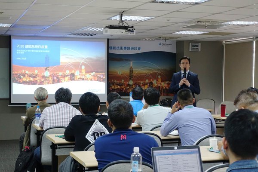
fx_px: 502
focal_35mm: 70
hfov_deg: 28.8
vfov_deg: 19.5
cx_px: 129
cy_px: 86
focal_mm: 25.7
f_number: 2.8
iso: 500
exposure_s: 1/80
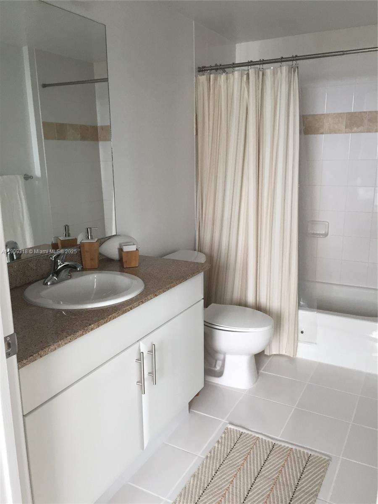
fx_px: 422
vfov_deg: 61.7
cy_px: 252
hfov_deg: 48.2
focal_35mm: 29
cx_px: 189
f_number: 2.2
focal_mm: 4.15
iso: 32
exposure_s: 1/30
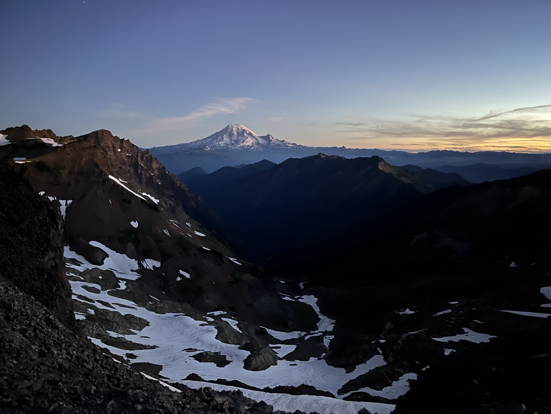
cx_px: 276
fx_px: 414
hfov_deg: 67.3
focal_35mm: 26
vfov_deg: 53.1
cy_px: 207
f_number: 1.6
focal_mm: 5.1
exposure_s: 1/9
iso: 1000
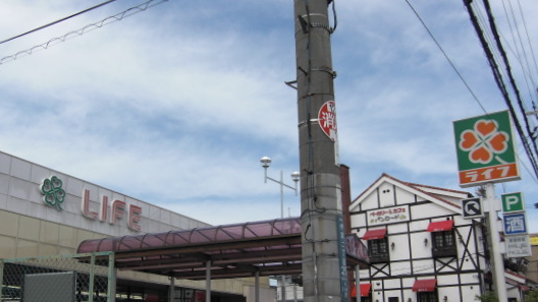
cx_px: 231
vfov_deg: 31.8
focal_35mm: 37
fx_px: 528
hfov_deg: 53.8
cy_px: 195
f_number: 7
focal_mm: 4.9
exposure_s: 1/200
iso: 50
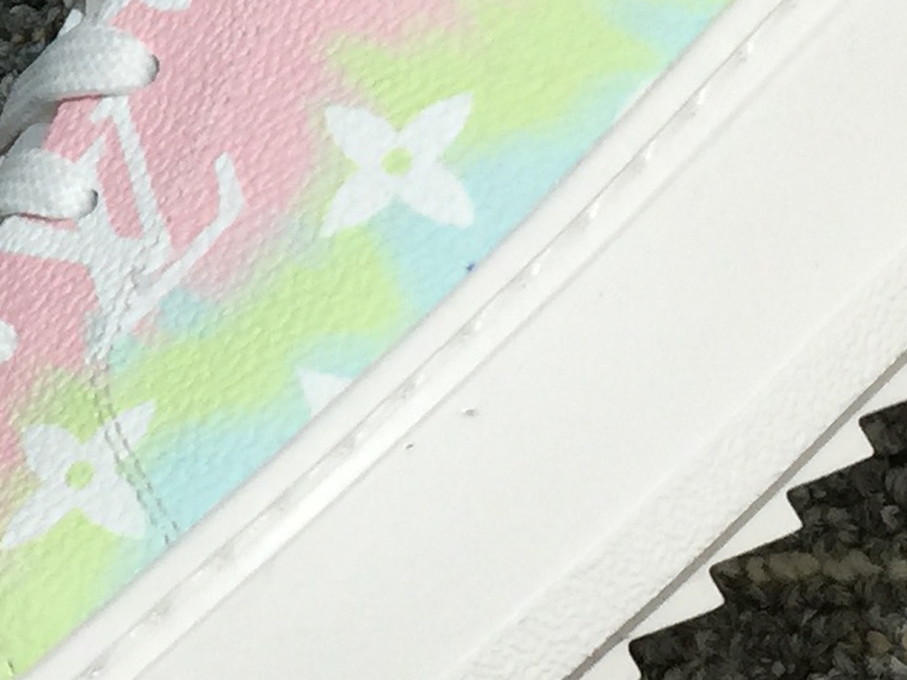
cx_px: -281
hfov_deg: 12.8
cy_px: -209
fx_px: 3903
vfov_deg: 9.8
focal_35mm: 149
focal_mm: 4.15
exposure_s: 1/17
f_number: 2.2
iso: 40
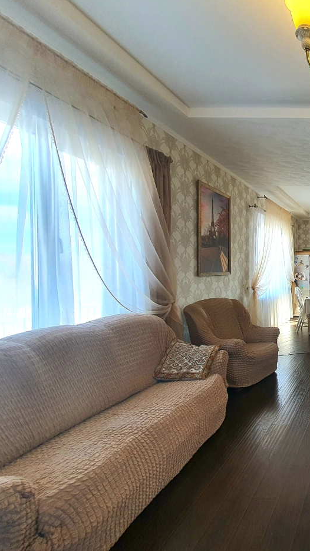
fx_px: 278
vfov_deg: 89.6
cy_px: 274
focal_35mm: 19
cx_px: 367
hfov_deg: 41.3
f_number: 2.2
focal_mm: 1.8
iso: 50
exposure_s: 1/50
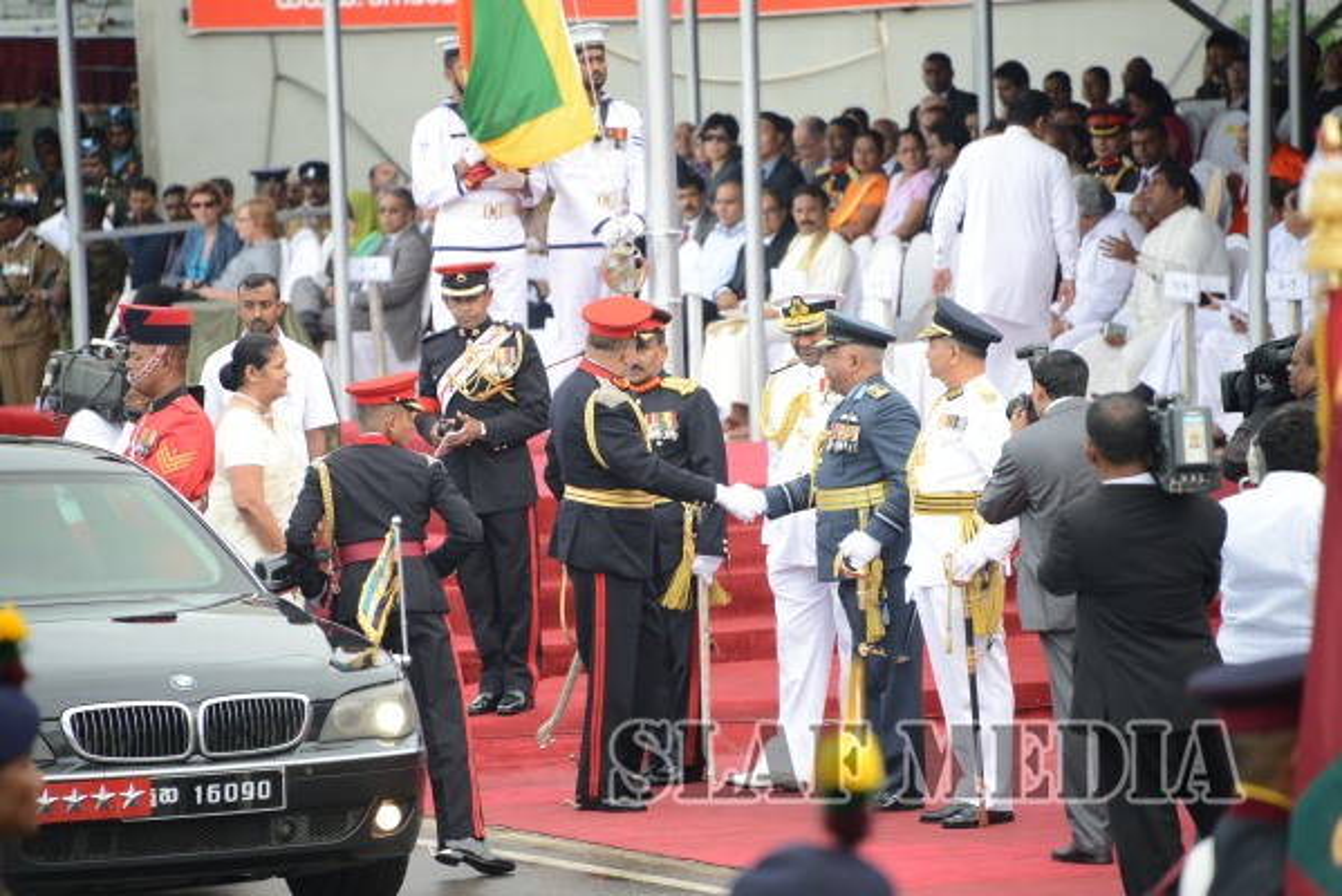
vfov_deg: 4.6
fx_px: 11188
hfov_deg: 6.9
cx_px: 671
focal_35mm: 300
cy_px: 448
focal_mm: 300
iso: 400
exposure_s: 1/160
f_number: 5.6
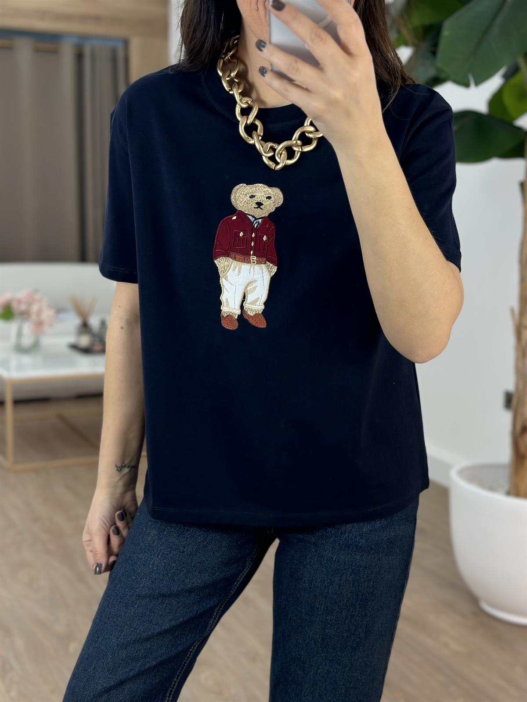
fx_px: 974
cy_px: 351
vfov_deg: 39.7
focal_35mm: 48
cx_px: 264
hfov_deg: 30.3
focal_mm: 6.86
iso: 80
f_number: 1.78
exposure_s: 1/196
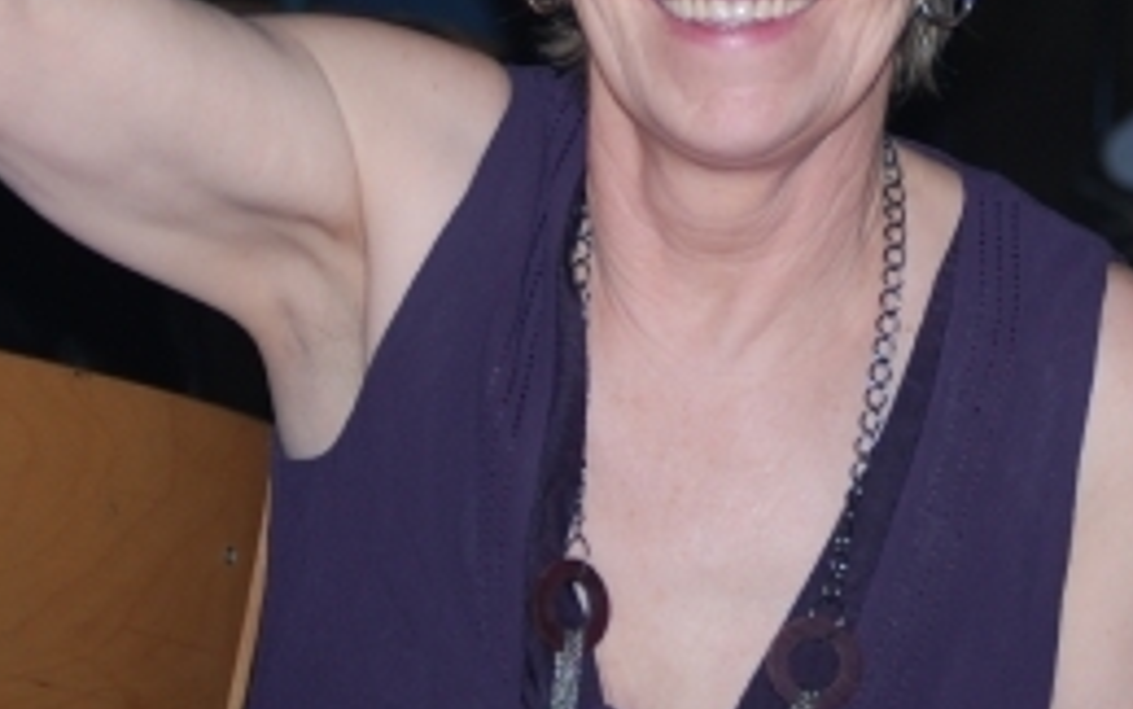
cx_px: 927
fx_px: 6028
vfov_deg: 6.7
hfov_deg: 10.7
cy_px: -120
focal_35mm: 195
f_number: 4
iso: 200
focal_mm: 55
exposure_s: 1/60
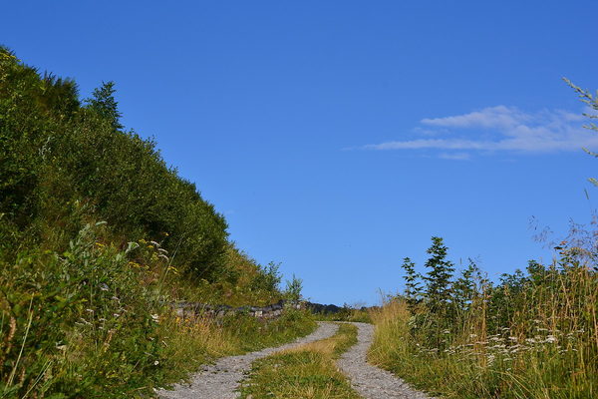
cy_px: 200
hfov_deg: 24.6
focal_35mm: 82
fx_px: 1370
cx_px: 299
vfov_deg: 16.6
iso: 280
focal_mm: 55
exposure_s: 1/500
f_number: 11
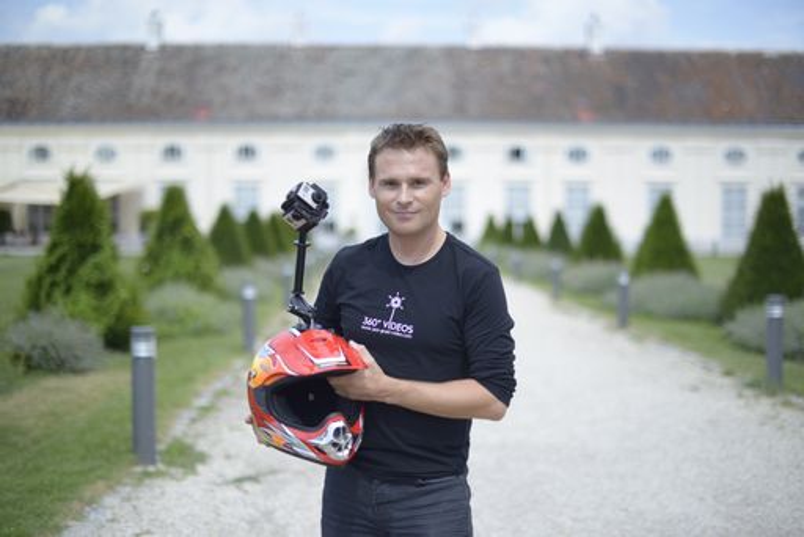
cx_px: 402
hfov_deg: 39.6
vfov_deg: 27.0
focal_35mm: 50
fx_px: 1117
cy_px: 268
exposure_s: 1/8000
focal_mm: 50
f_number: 1.4
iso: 200
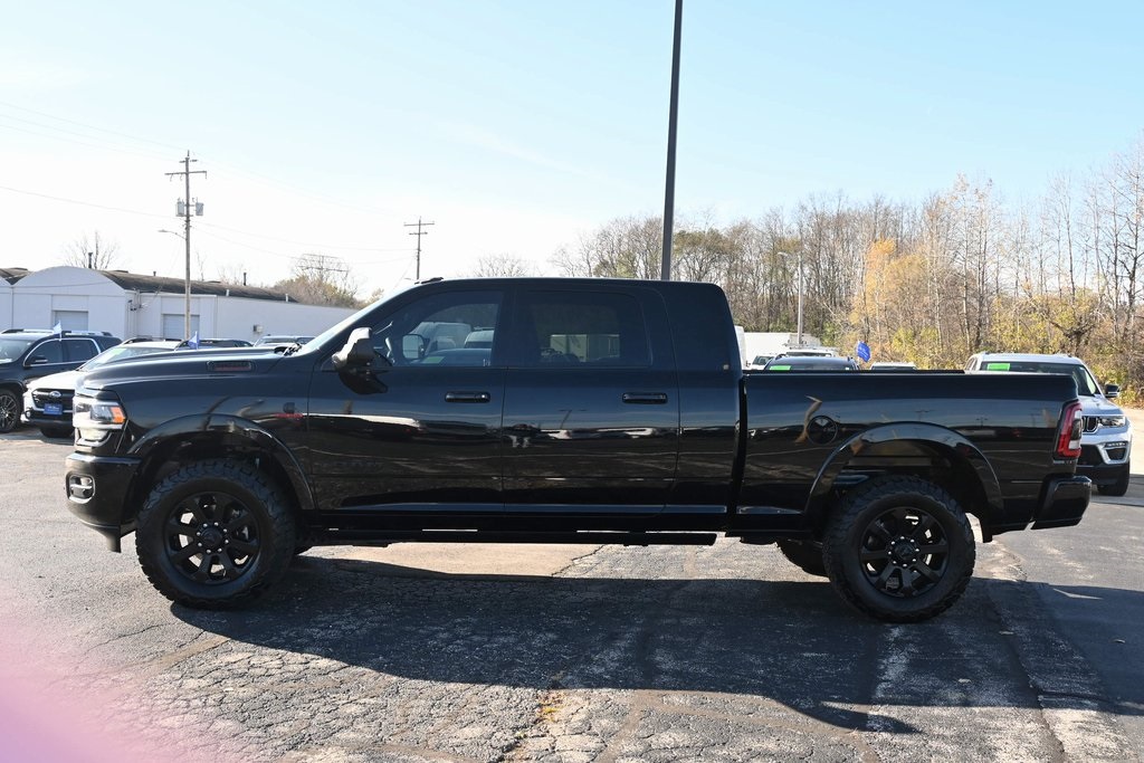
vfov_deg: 36.9
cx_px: 572
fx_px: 1144
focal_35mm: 36
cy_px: 382
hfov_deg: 53.1
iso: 125
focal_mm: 24
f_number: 5.6
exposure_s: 1/250
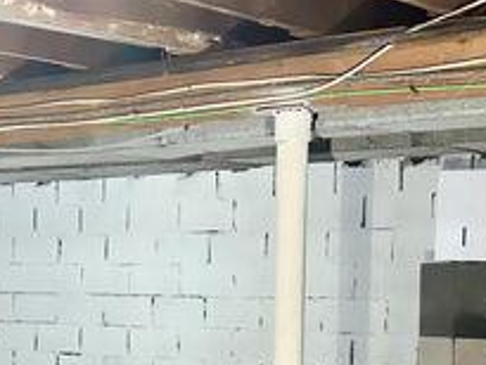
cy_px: 370
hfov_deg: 19.1
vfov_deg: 14.6
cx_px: -4
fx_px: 1405
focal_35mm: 100
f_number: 1.8
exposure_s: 1/40
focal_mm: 6.86
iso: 640
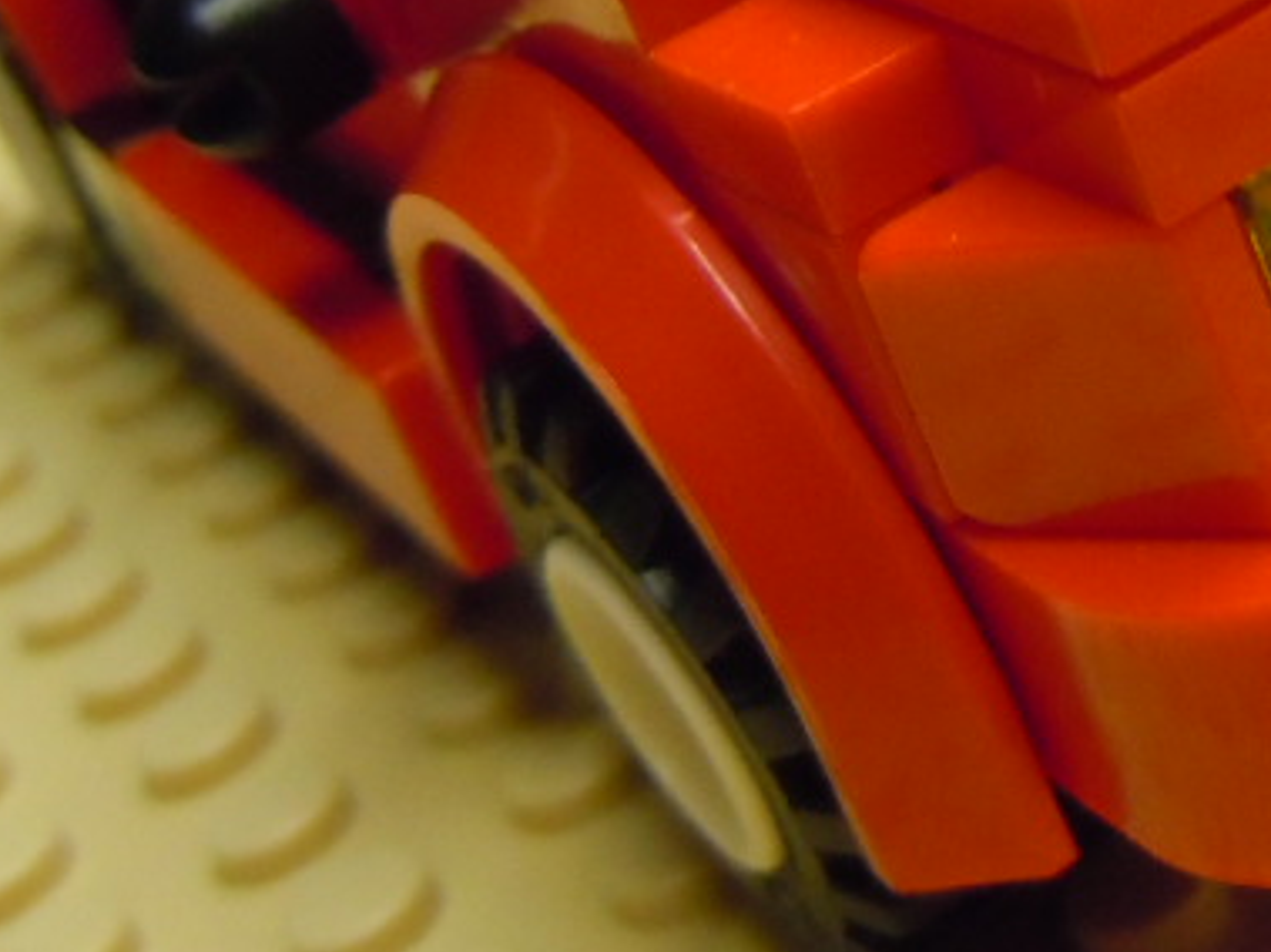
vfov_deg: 17.7
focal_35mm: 81
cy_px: -13
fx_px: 2973
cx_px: 1459
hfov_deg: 22.5
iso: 640
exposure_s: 1/125
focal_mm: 5.4
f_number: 3.5
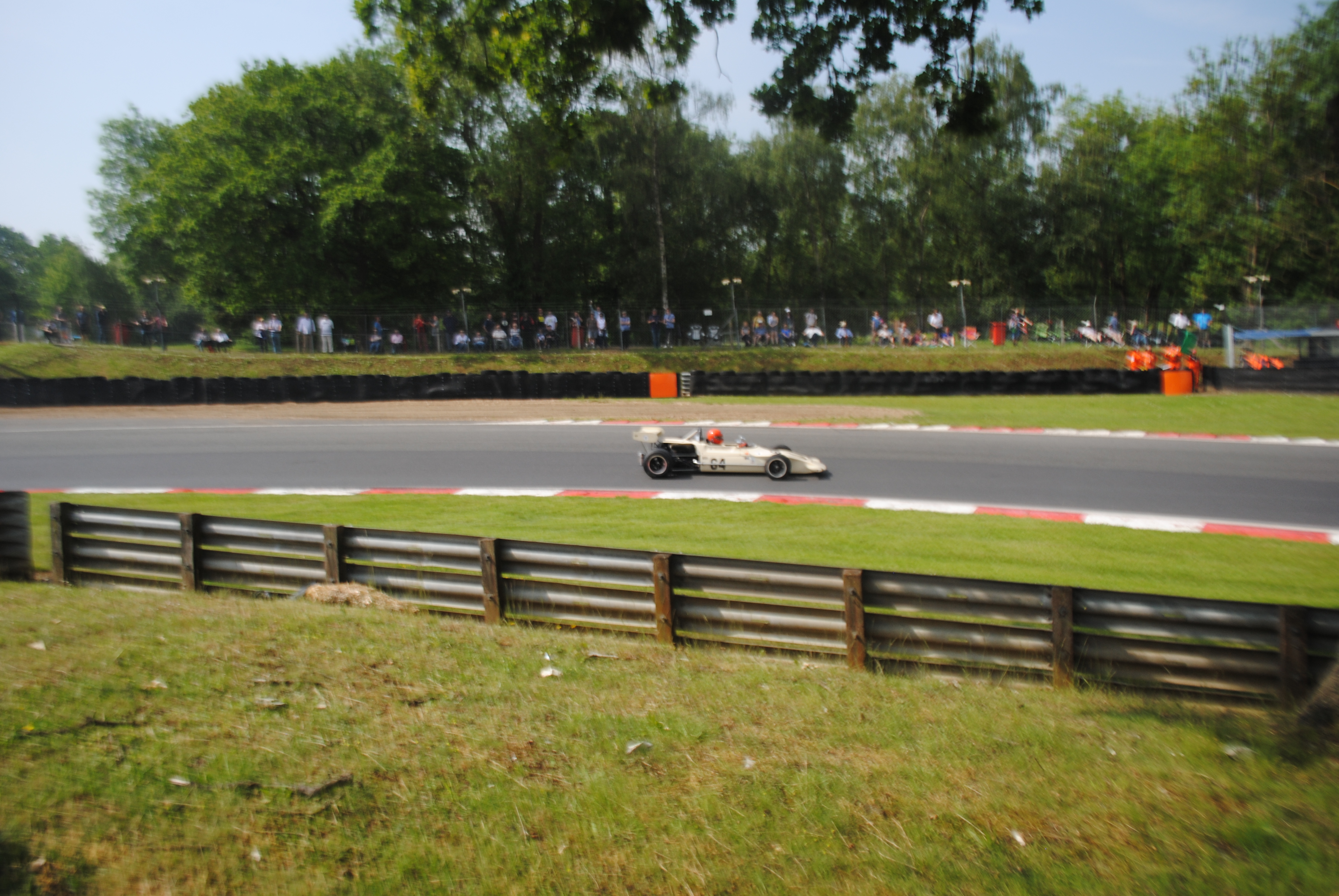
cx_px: 670
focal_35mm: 27
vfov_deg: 48.0
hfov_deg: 67.3
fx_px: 1005
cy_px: 448
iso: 125
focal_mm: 18
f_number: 4
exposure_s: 1/1000
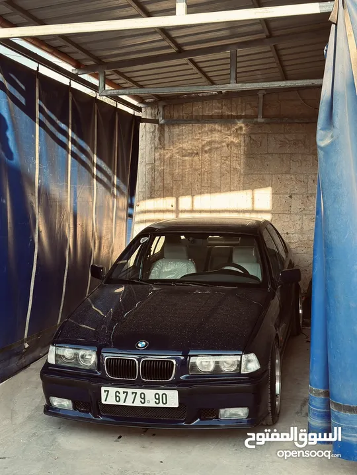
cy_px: 238
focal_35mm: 48
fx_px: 660
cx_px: 178
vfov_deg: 39.7
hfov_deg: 30.3
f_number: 1.78
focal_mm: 6.86
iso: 80
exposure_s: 1/627
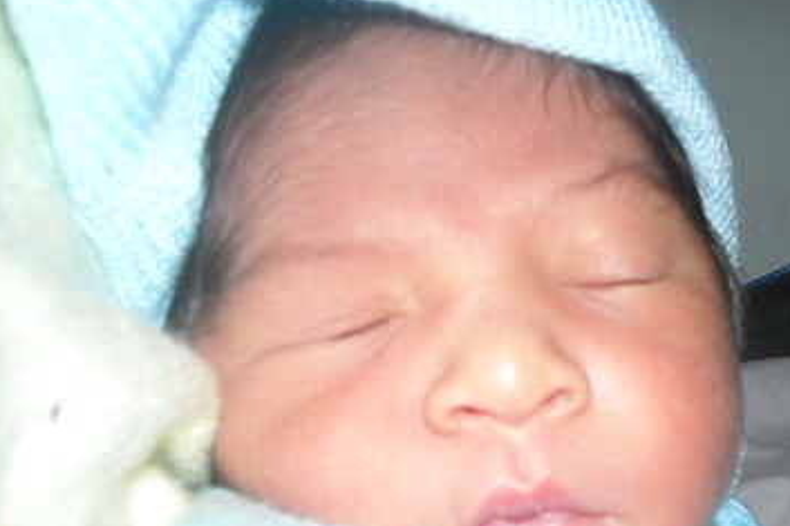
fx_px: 1448
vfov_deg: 20.4
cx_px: 586
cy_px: 398
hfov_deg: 30.1
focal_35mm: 66
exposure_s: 1/60
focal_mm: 5.7
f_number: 2.8
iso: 200
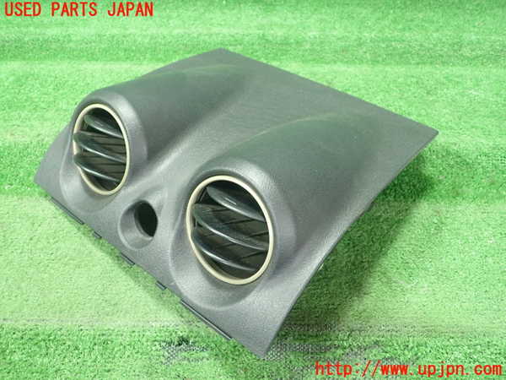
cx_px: 253
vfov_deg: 46.8
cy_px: 190
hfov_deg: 60.0
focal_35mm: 30
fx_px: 439
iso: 800
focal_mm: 5.5
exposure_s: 1/100
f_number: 2.3
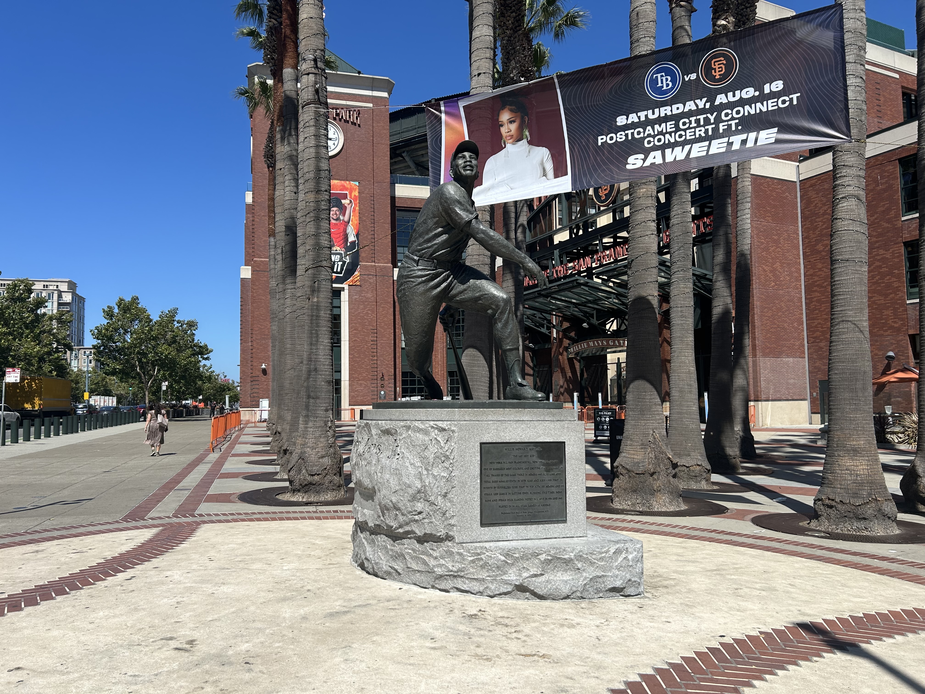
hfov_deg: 67.3
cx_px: 462
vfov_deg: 53.1
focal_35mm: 26
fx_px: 695
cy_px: 347
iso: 50
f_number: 1.5
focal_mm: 5.7
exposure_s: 1/4630
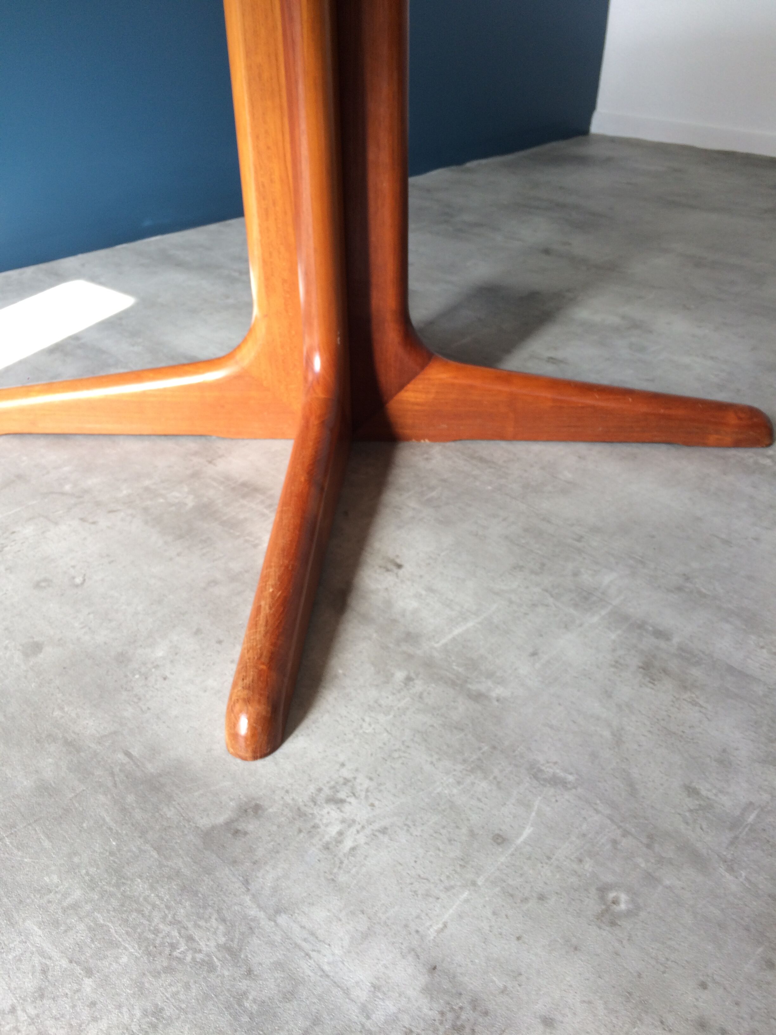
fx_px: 867
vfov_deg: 61.7
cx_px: 388
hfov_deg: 48.2
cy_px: 518
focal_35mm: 29
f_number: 2.2
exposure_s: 1/100
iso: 32
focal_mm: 4.15
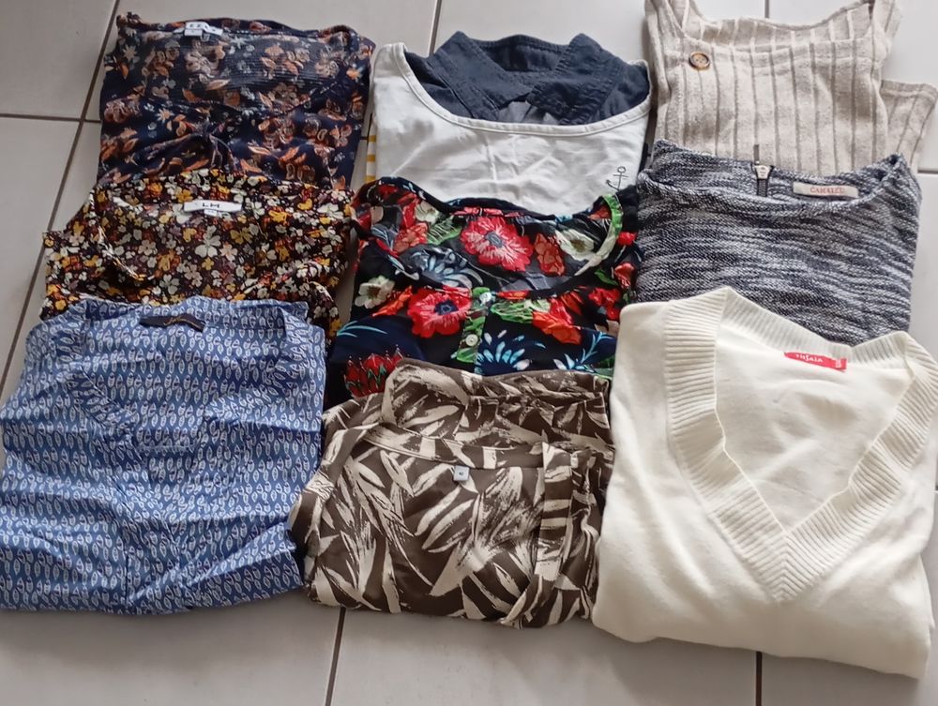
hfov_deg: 33.7
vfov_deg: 25.7
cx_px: 469
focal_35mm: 57
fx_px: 1547
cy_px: 353
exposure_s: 1/33.3
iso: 458
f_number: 1.8
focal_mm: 4.27
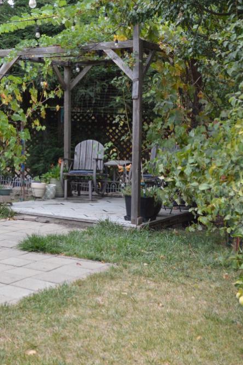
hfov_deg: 21.0
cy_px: 138
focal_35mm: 61
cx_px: -37
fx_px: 618
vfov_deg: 32.7
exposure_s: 1/60
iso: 400
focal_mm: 18
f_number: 4
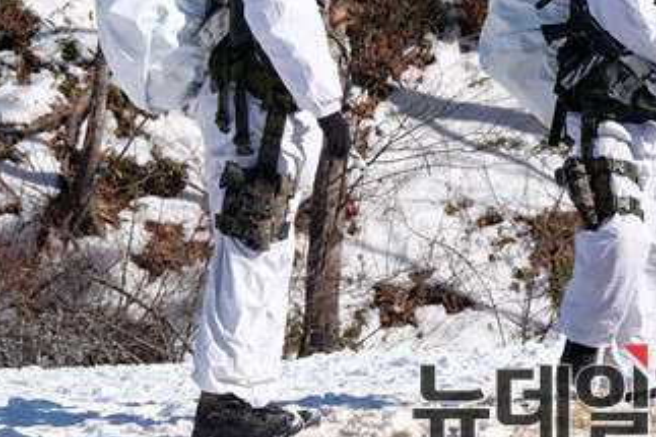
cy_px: 79
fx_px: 7103
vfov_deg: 3.5
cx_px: 567
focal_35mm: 390
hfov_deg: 5.3
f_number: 16
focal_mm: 140
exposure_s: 1/420
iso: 800
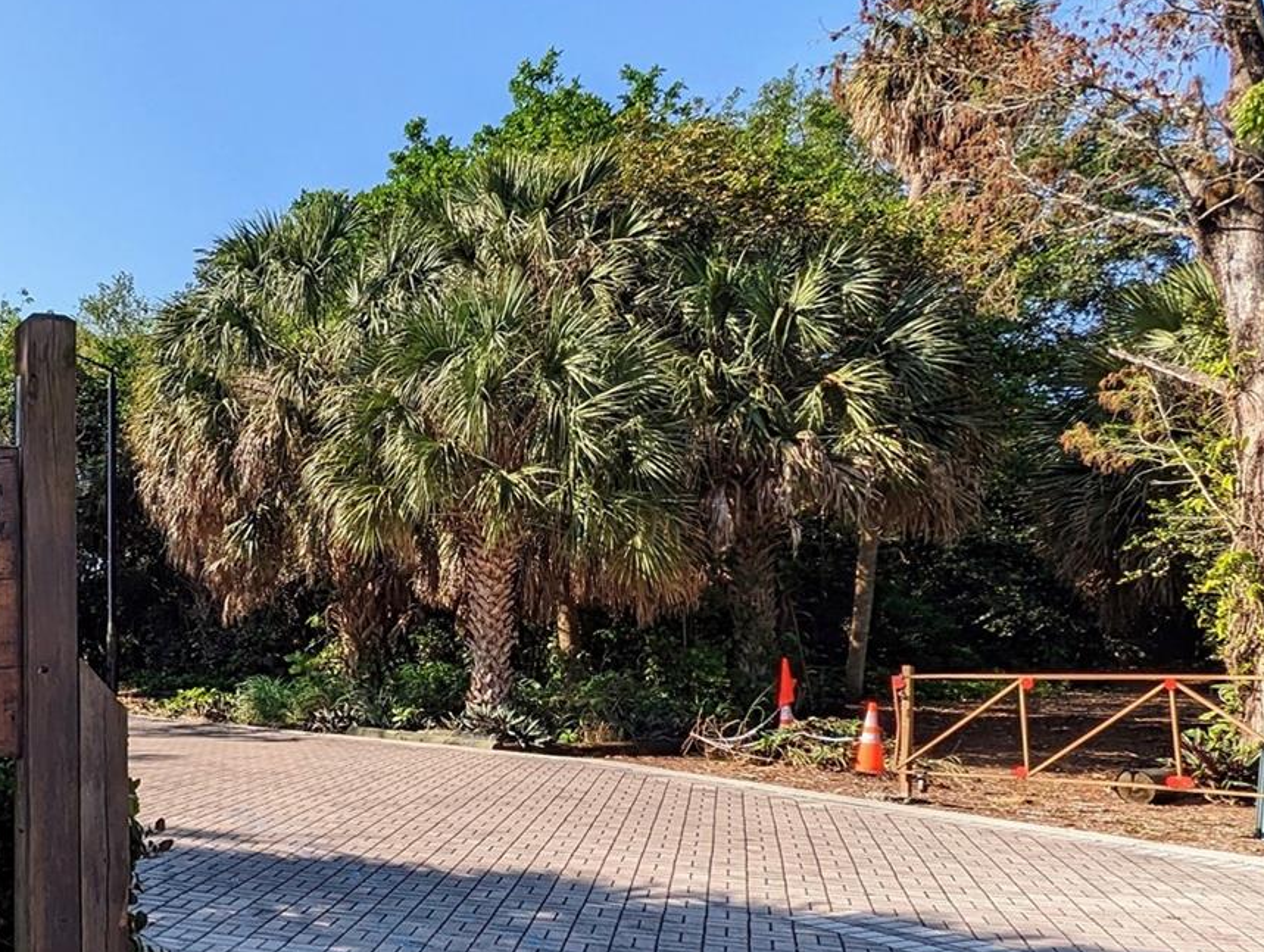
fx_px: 1390
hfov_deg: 43.9
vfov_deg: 37.7
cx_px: 93
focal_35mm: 38
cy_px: 569
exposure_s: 1/1106
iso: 51
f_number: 2.2
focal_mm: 2.35
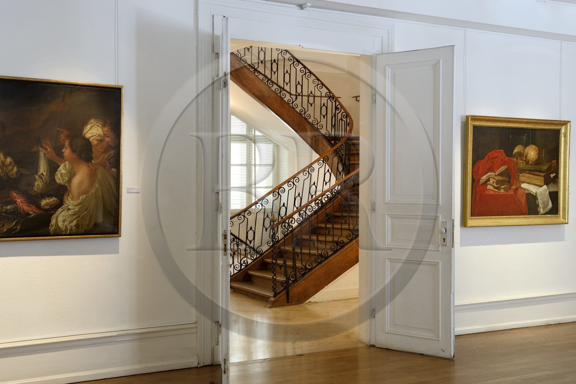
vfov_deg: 31.9
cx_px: 288
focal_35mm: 42
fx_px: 672
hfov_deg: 46.4
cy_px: 192
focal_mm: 42
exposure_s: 1/40
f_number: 6.3
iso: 1600
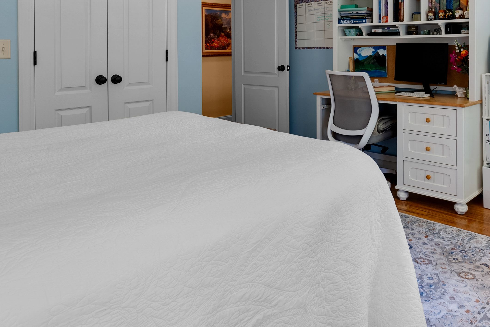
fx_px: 436
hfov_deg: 57.2
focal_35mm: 32
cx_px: 335
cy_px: 49
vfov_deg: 38.9
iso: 200
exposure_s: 1/2
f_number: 8
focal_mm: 16
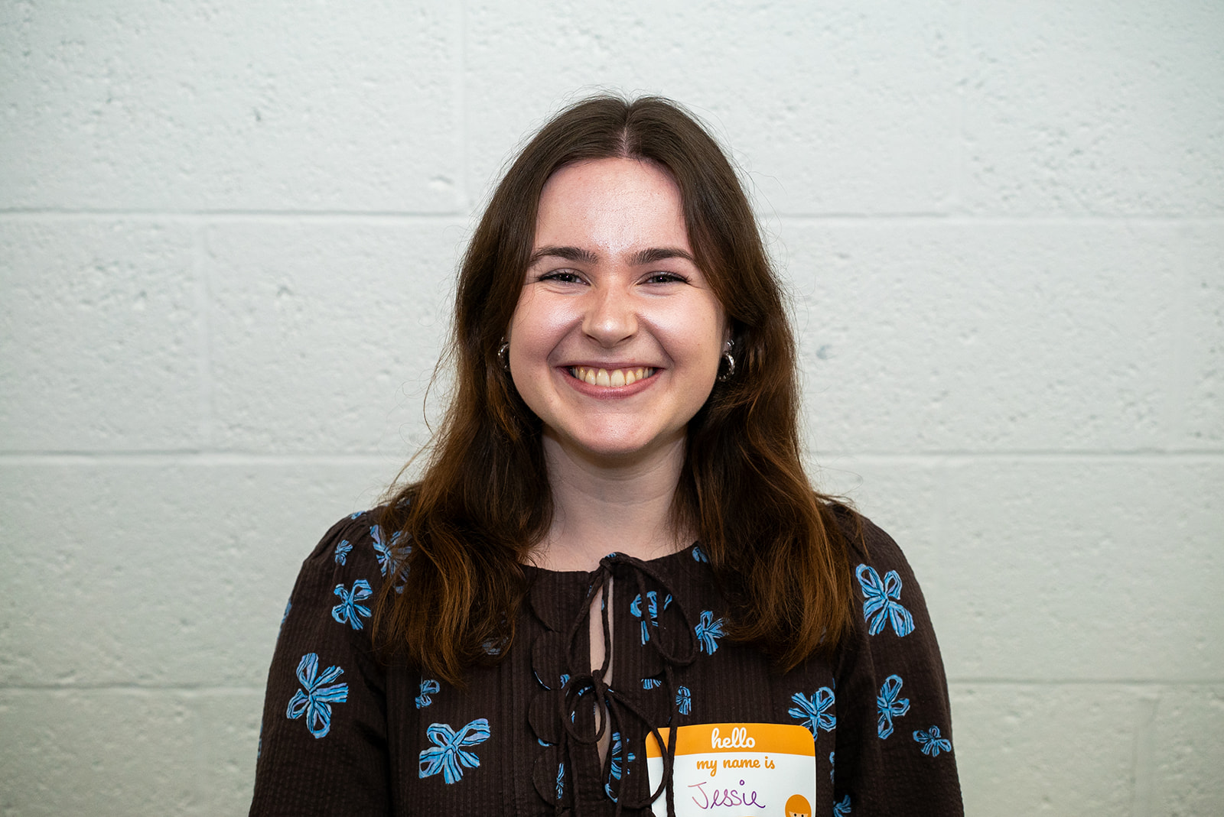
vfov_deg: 24.7
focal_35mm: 55
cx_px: 612
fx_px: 1871
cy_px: 408
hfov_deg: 36.2
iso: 2000
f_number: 4.5
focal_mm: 55
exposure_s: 1/125
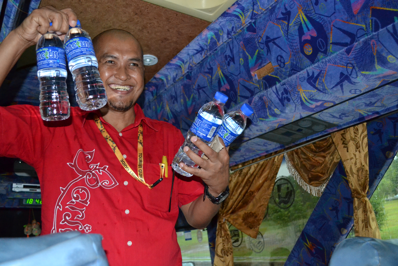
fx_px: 365
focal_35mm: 33
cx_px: 199
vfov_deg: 40.0
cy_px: 133
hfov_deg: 57.2
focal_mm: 22
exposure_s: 1/60
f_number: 4
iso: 3200
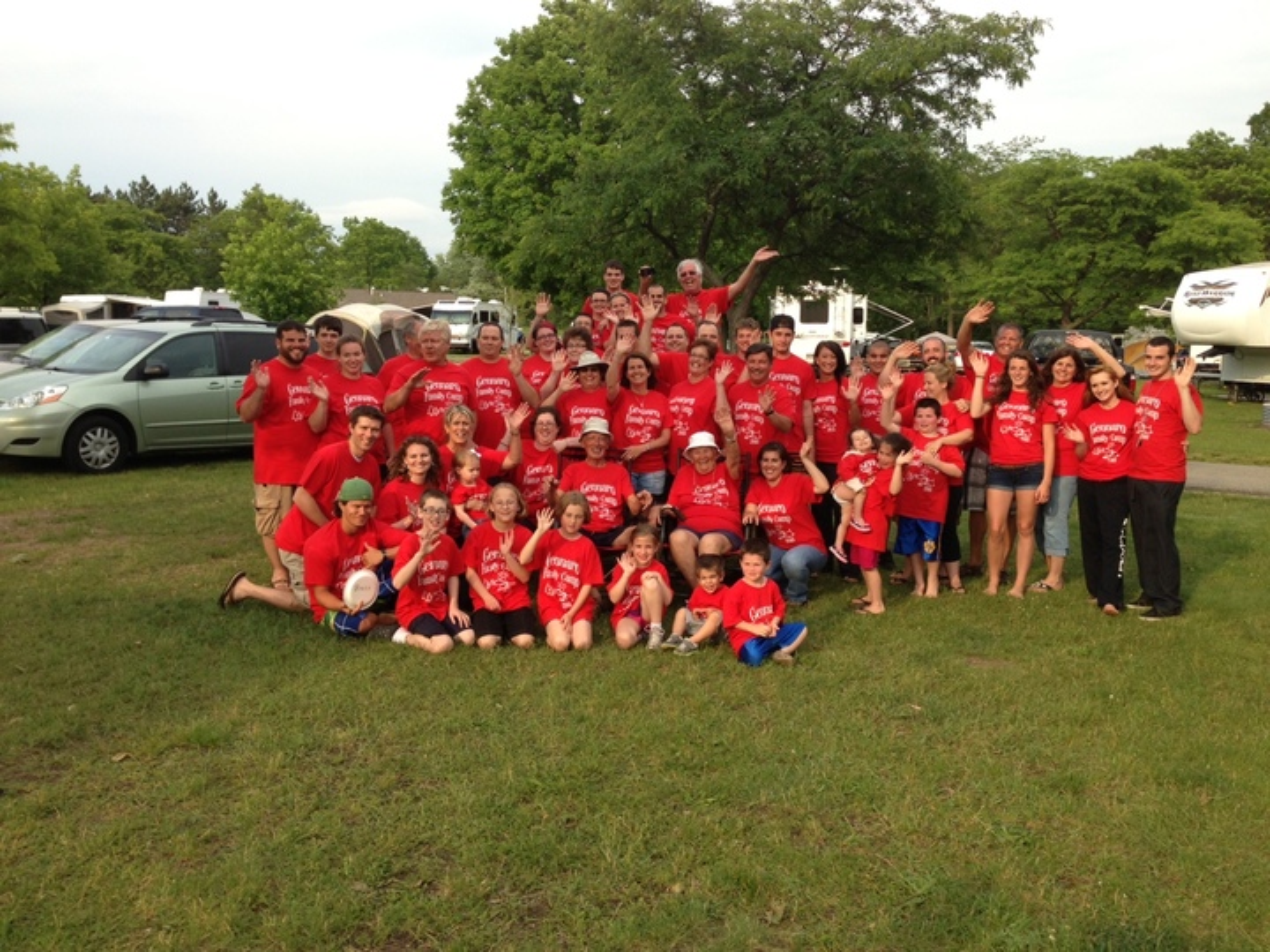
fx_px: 1211
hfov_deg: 55.4
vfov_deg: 42.9
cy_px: 476
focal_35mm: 33
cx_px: 635
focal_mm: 4.13
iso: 50
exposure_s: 1/452
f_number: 2.4
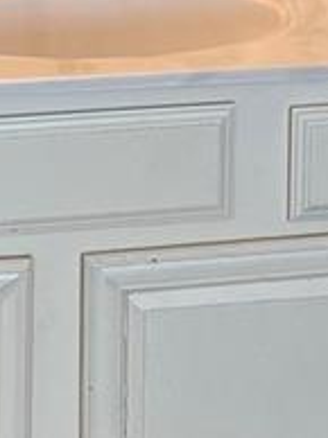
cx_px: 344
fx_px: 2608
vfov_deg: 9.4
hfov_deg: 7.2
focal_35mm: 206
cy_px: -163
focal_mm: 5.1
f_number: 1.6
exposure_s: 1/120
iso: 80
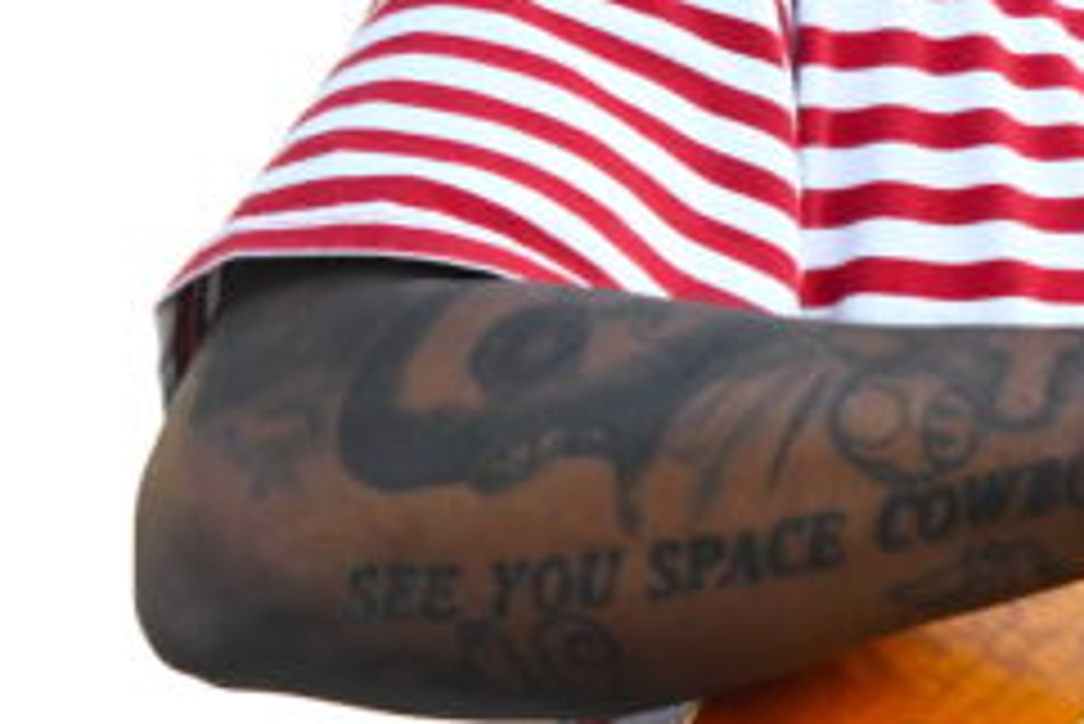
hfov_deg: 4.7
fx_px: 13166
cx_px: 1574
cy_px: -256
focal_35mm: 437
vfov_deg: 3.1
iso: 3200
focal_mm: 78
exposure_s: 1/4000
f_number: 5
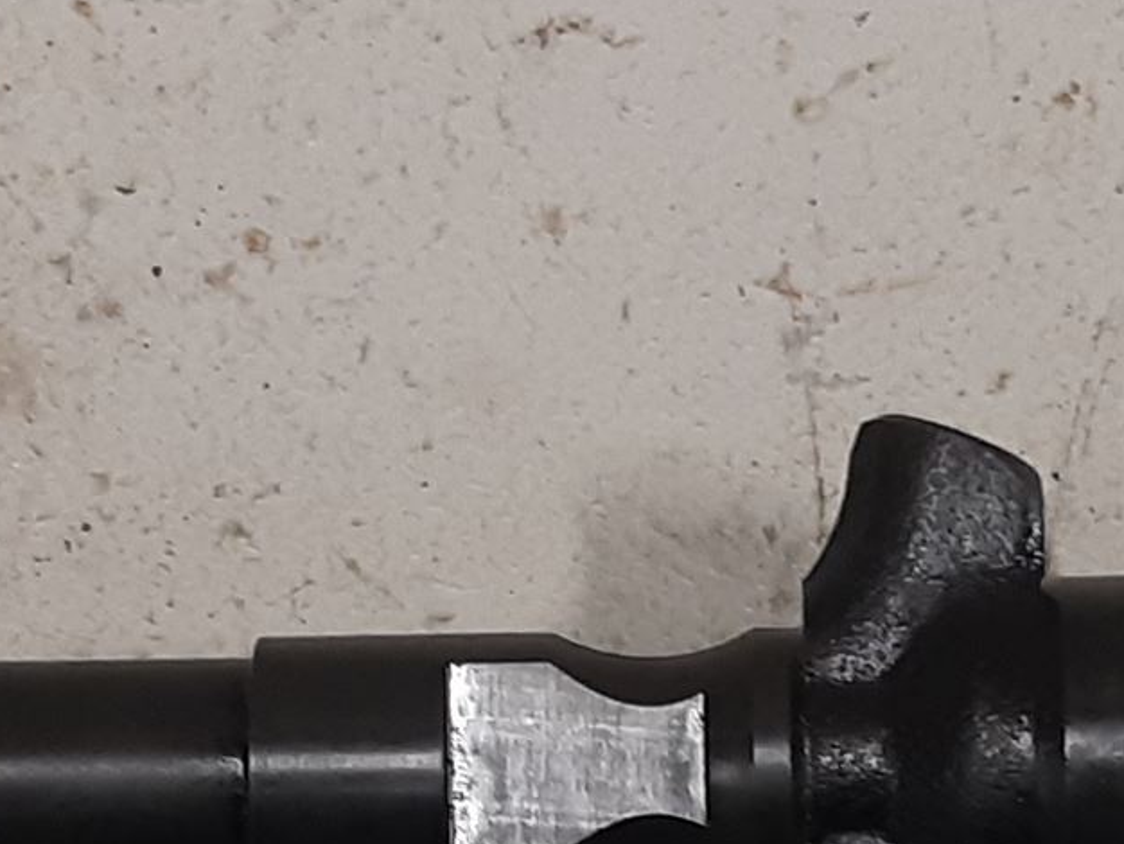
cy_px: 1013
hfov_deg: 23.0
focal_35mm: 85
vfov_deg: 16.6
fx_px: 2761
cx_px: 639
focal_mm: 3.93
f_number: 1.7
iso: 125
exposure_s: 1/50
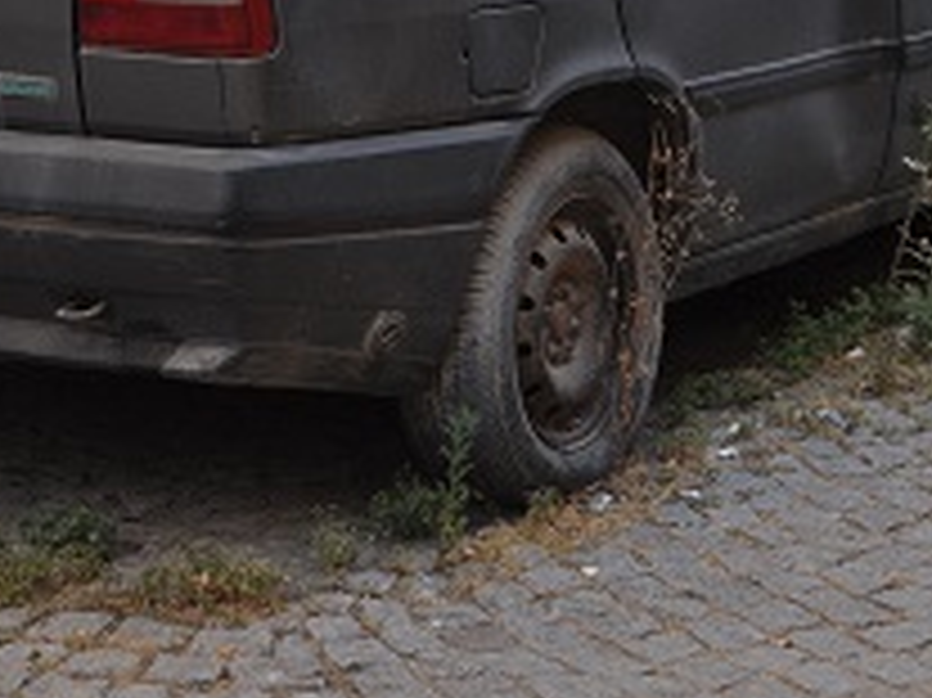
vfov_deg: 12.6
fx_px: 3148
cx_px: 270
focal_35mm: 117
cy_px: 90
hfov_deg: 16.8
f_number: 5.6
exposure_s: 1/125
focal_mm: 28
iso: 280
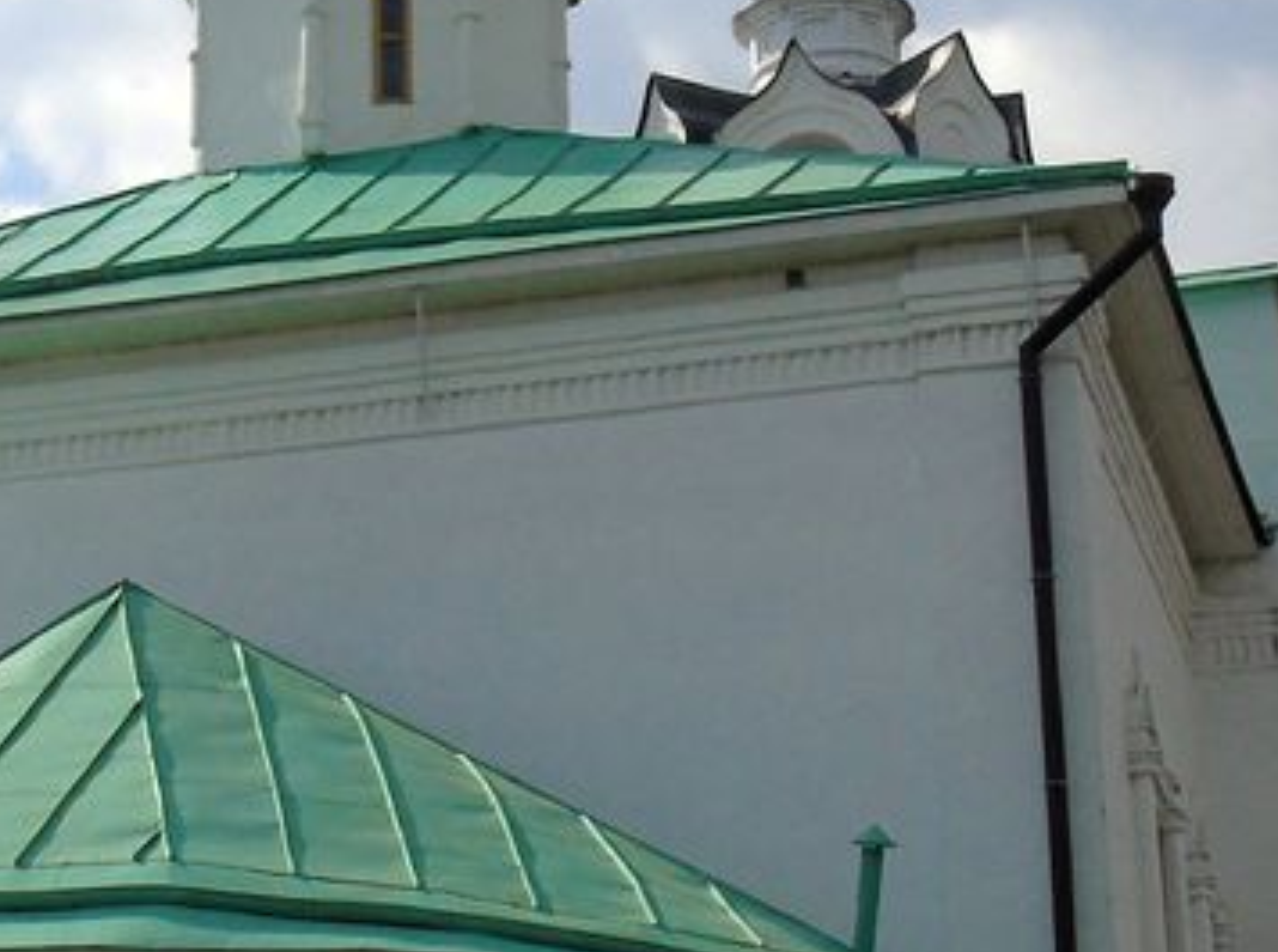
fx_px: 4971
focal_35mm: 135
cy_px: 460
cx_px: 244
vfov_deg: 10.9
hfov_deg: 14.6
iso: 80
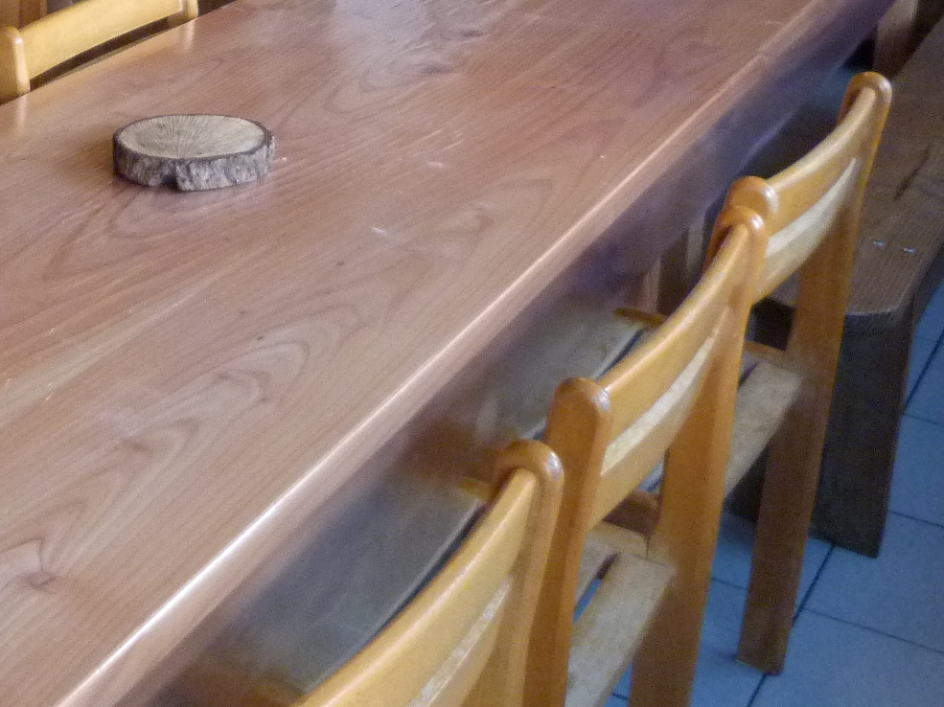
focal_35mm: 65
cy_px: -57
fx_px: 1772
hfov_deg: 28.8
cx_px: 125
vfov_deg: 21.5
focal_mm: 4.5
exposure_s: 1/60
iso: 320
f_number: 2.8
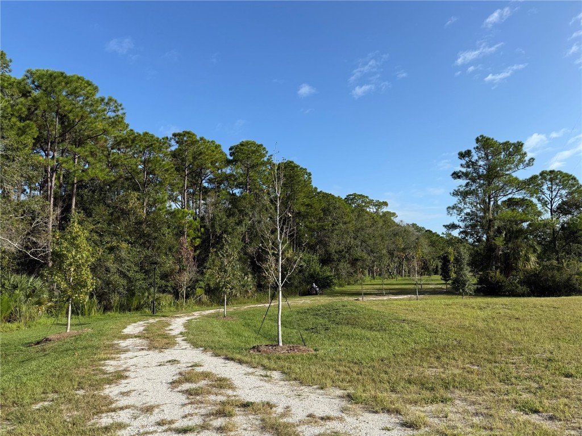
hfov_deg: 71.6
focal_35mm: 24
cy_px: 218
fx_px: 404
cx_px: 291
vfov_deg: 56.8
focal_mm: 6.76
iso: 80
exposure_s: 1/3953
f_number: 1.78
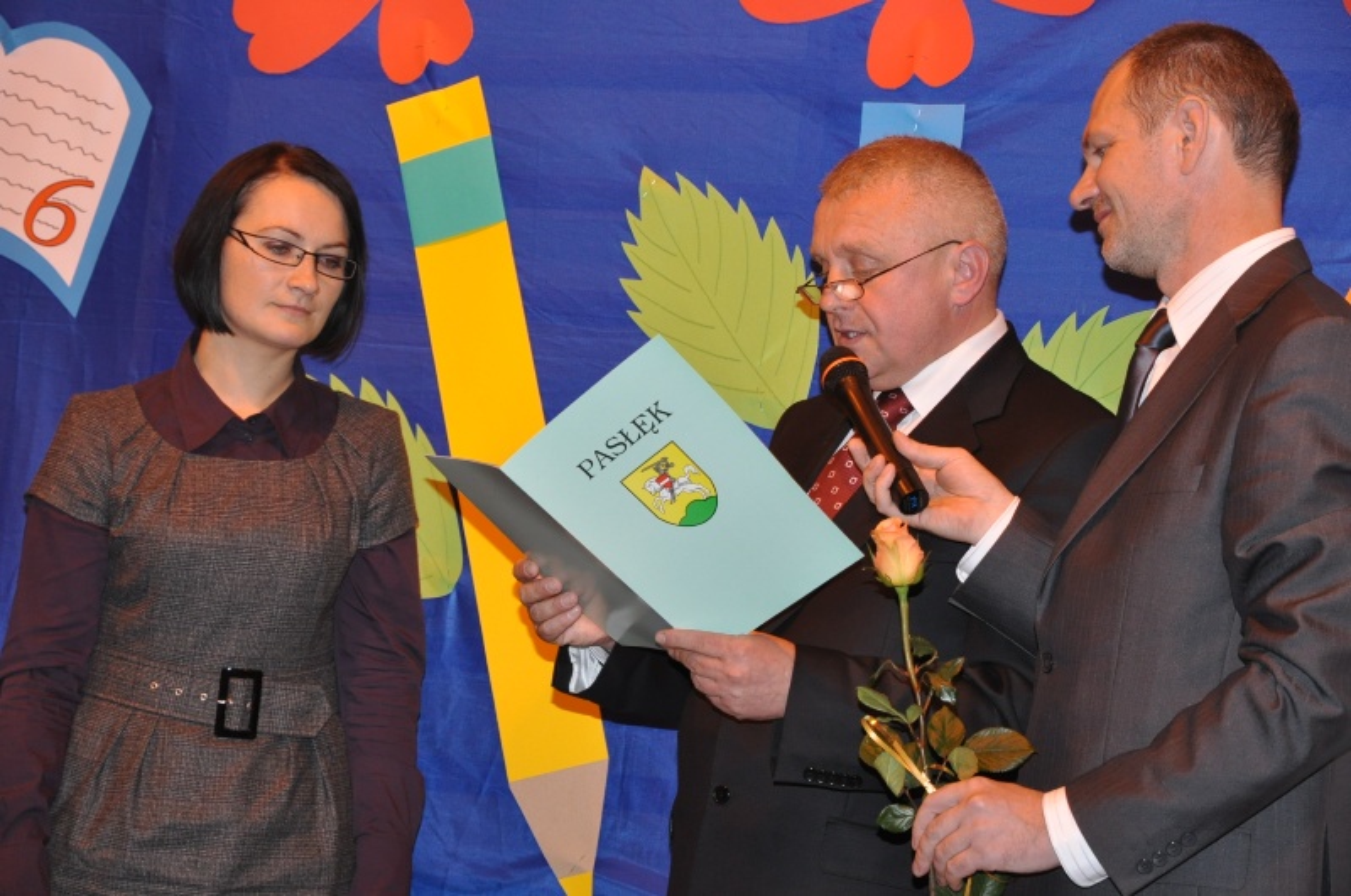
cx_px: 676
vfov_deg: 11.7
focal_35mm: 117
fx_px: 4385
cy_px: 448
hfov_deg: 17.5
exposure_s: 1/60
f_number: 6.3
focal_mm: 78
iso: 1000
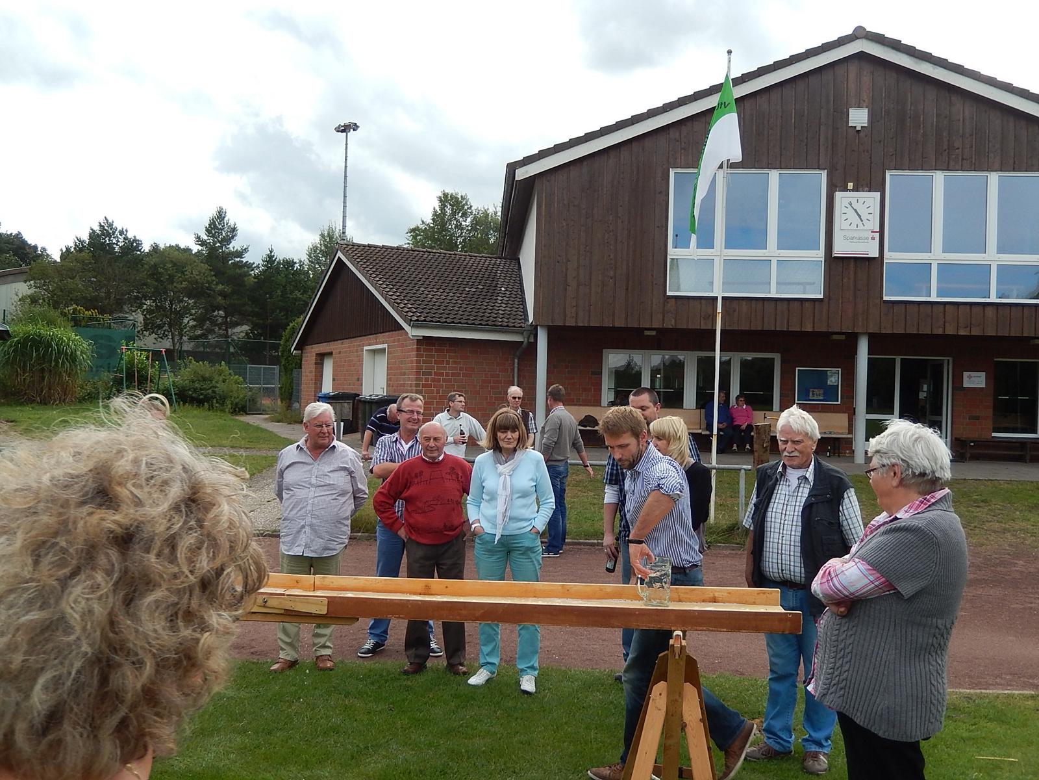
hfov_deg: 56.8
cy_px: 390
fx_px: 960
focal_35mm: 32
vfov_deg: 44.2
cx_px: 520
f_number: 3.8
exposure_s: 1/500
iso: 125
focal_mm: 5.7
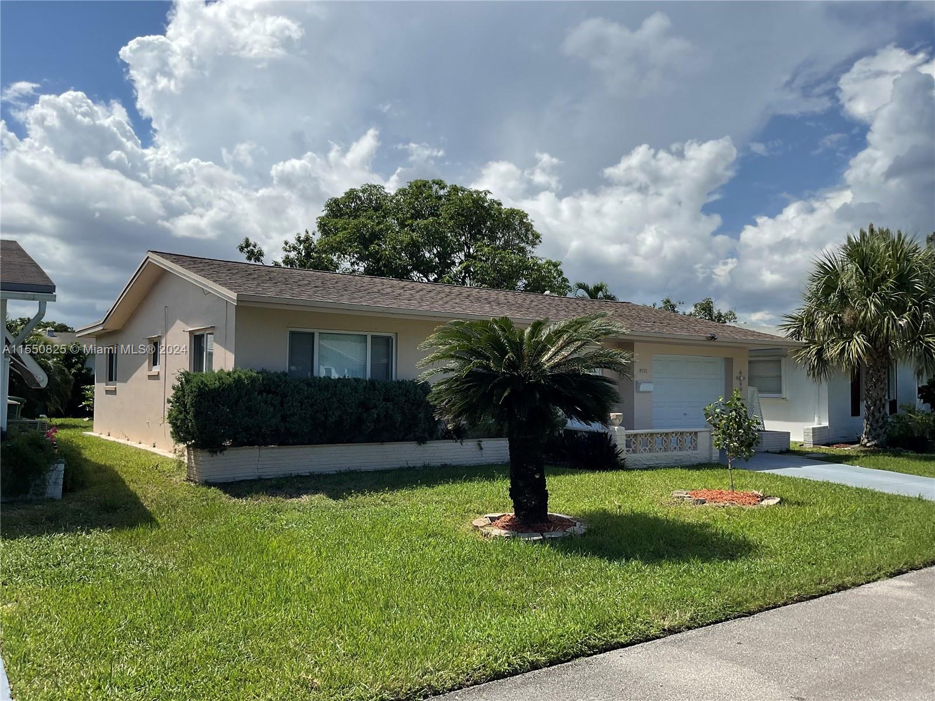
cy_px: 350
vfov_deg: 48.2
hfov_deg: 61.7
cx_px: 468
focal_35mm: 29
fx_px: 783
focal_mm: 3
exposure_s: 1/2959
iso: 16
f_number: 1.8
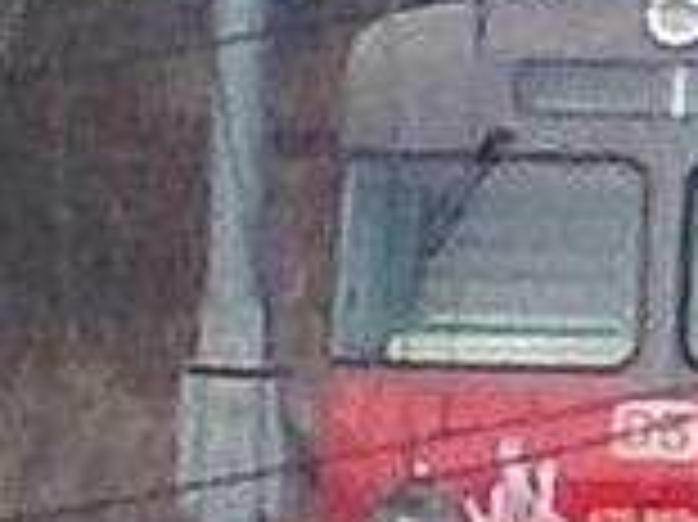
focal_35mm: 1008
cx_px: 2261
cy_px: 306
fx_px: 20310
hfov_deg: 2.0
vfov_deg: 1.5
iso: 80
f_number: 6.5
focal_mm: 23
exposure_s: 1/250
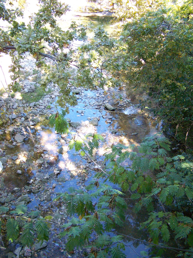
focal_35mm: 38
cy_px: 129
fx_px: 282
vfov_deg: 49.0
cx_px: 96
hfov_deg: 37.7
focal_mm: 6.3
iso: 400
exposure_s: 1/250
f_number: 2.8
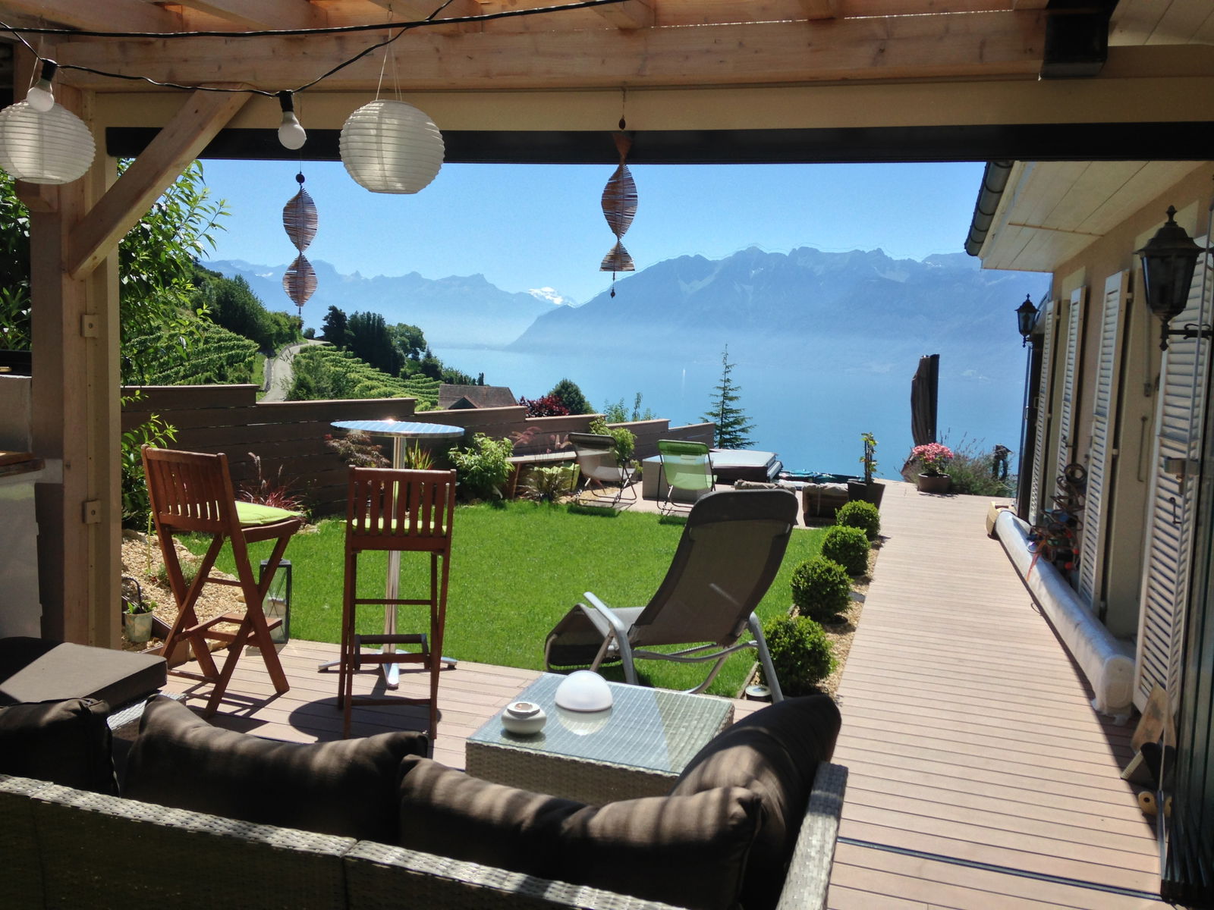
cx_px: 607
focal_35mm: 33
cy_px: 455
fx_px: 1157
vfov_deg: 42.9
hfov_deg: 55.4
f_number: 2.4
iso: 50
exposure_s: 1/1506
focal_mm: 4.13
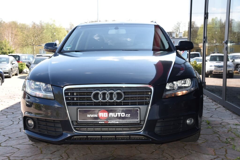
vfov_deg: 28.1
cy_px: 80
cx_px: 120
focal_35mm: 48
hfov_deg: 41.1
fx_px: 320
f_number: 7.1
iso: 500
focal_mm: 48
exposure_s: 1/200
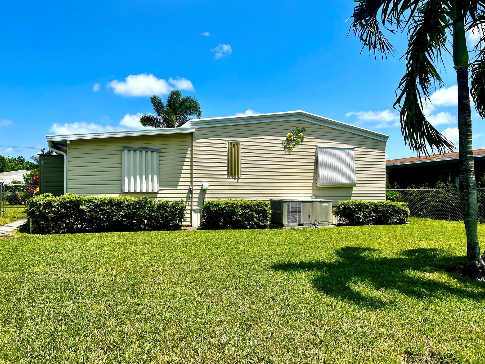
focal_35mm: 26
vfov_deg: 53.1
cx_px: 242
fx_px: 364
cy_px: 182
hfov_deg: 67.3
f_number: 1.5
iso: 50
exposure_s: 1/4630
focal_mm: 5.7
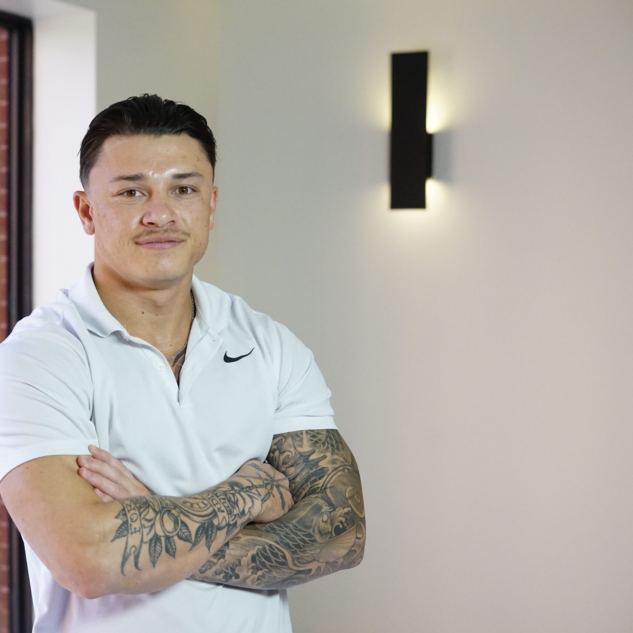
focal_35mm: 64
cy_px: 317
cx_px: 166
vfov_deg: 26.9
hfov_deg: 26.6
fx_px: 1324
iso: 4000
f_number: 3.5
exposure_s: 1/500
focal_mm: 50
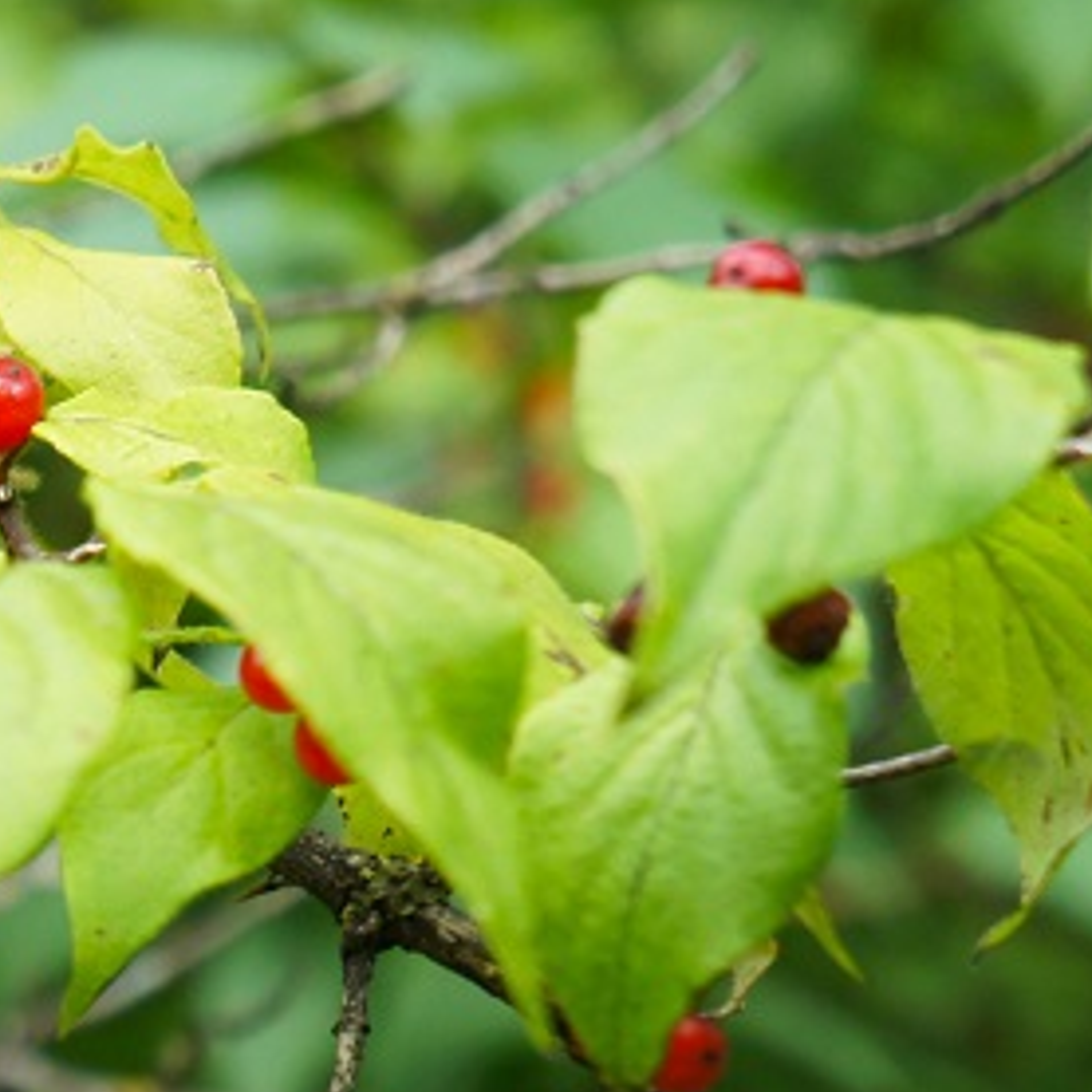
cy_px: 1076
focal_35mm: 253
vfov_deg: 6.9
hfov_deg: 6.8
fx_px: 9013
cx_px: -792
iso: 500
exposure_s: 1/250
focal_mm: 55
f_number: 5.6
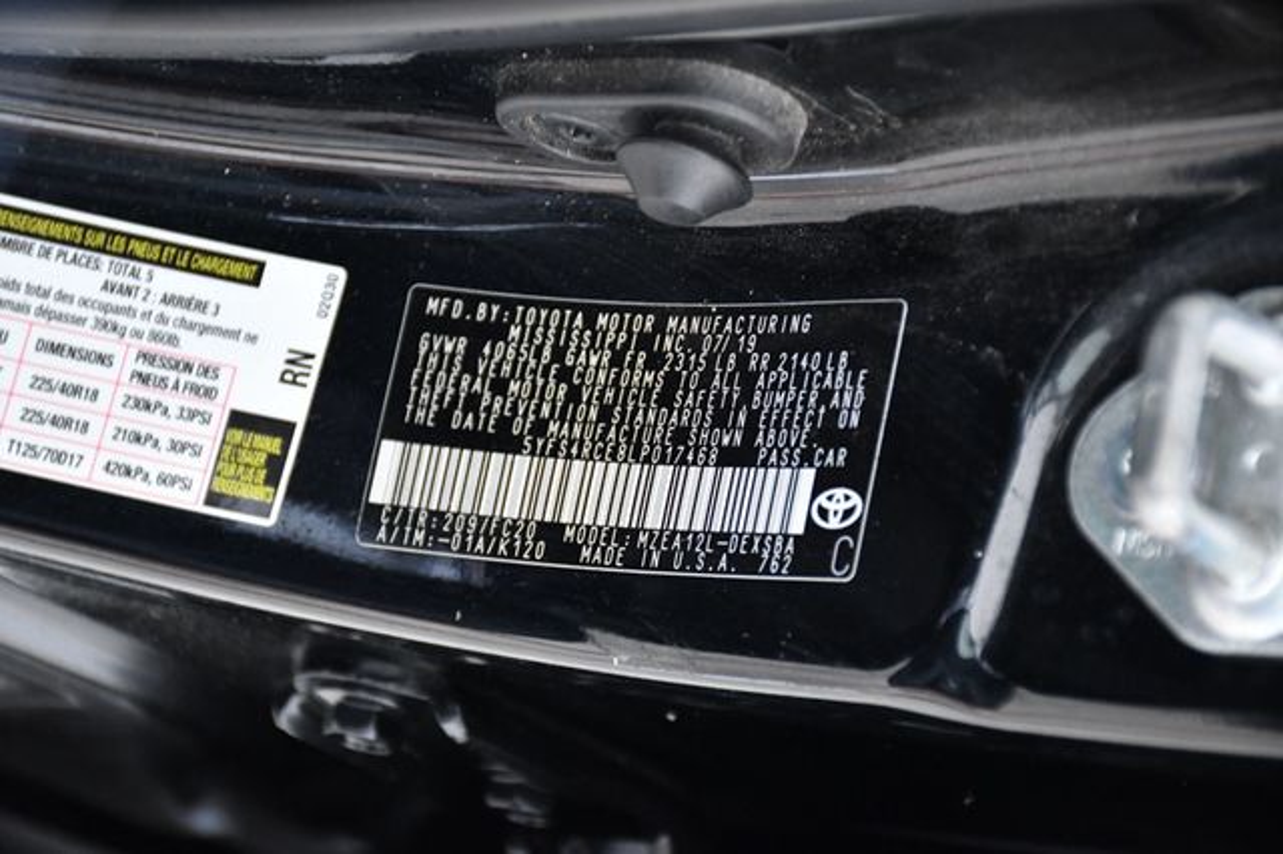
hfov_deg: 15.2
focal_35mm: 135
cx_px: 642
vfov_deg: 10.1
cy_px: 427
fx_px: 4809
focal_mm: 90
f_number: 5.3
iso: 2500
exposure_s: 1/80
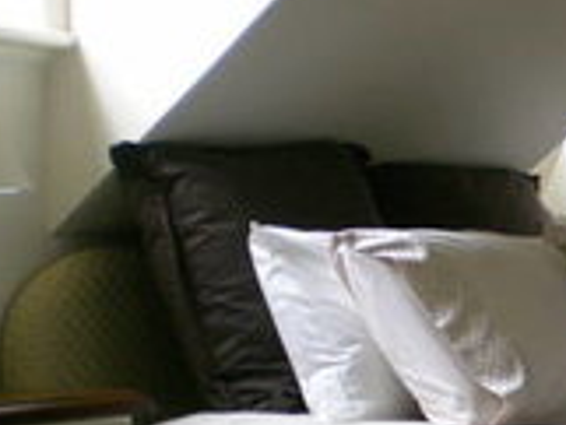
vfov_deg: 13.1
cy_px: 267
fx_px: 1849
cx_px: 675
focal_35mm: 113
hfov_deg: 16.7
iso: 200
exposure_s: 1/19.8
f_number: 3.1
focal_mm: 6.3
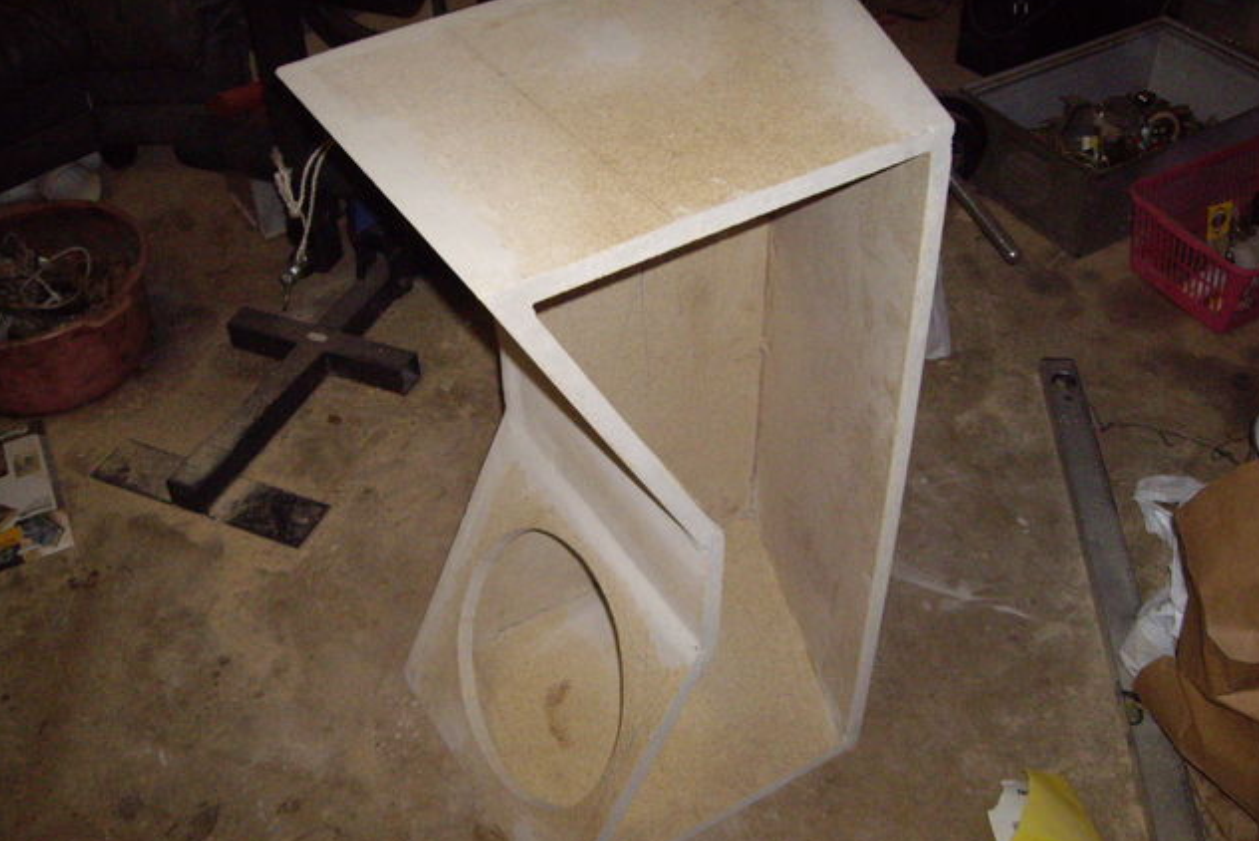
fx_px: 1399
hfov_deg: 48.4
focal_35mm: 40
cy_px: 454
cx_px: 631
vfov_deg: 33.4
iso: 400
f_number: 2.7
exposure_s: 1/40
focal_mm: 6.2
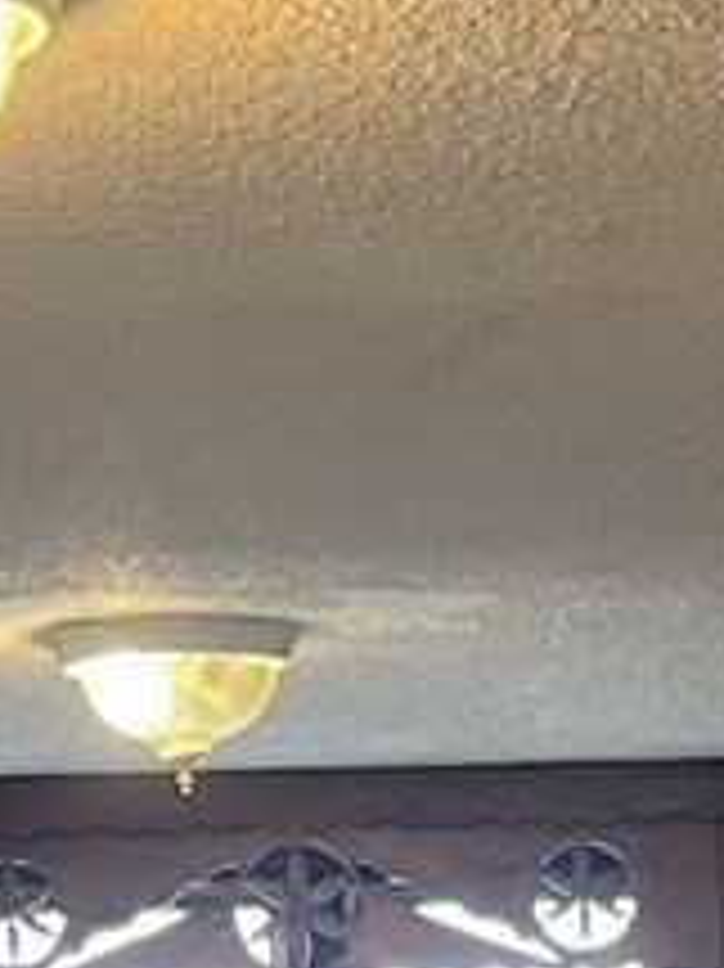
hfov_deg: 7.9
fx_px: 5192
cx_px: 679
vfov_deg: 9.5
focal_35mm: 186
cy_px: 2337
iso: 125
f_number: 1.5
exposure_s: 1/120
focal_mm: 5.7
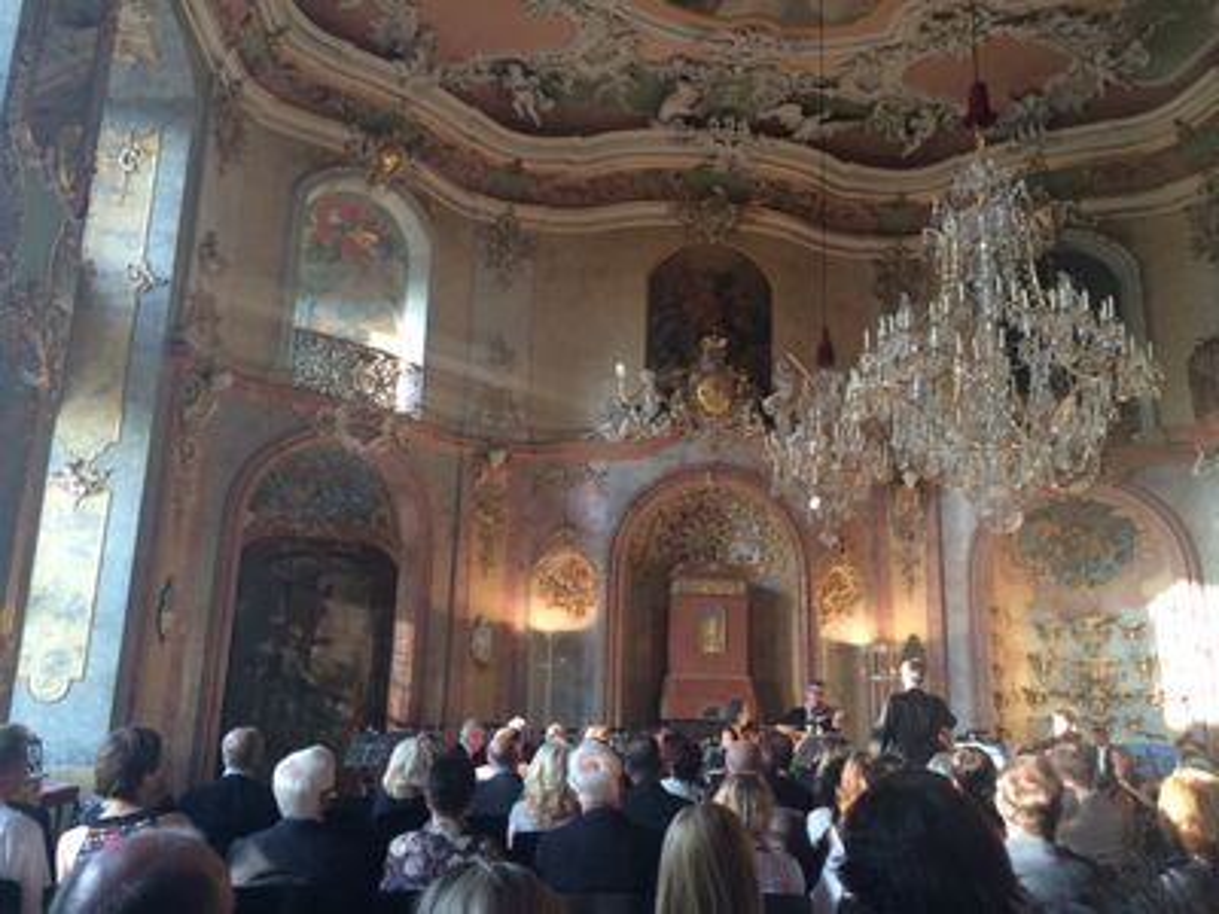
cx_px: 610
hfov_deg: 60.0
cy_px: 457
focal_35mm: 30
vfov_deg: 46.8
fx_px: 1056
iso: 40
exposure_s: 1/30
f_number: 2.2
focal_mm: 4.12
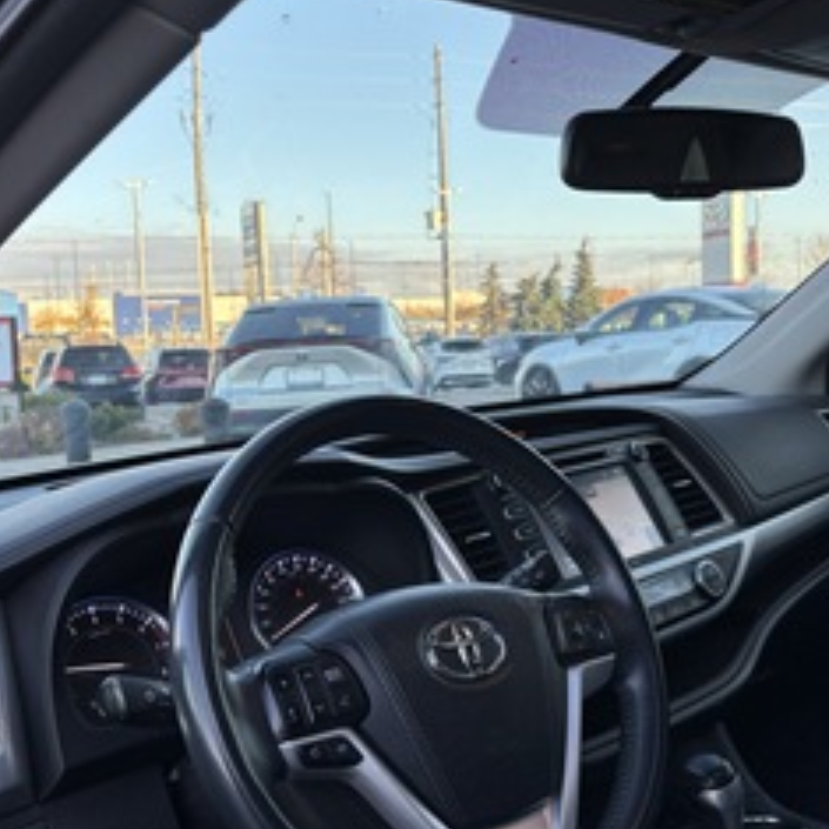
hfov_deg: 40.7
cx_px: 497
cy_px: 450
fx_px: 1111
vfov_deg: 40.9
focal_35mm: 41
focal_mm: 5.96
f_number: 1.6
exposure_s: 1/290
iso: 50
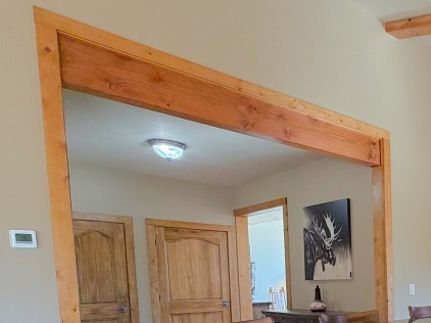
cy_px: 310
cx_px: 474
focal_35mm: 34
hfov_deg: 42.5
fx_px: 423
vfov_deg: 38.0
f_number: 2.2
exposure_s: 1/60
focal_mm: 2.22
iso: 160
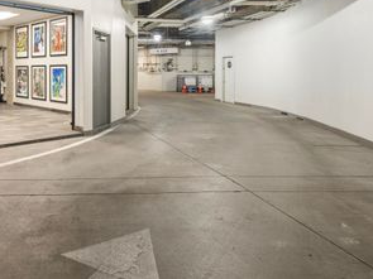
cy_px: 70
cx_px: 73
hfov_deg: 54.3
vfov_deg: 43.9
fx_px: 334
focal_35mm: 31
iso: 640
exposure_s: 1/2.5
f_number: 7.1
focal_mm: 19
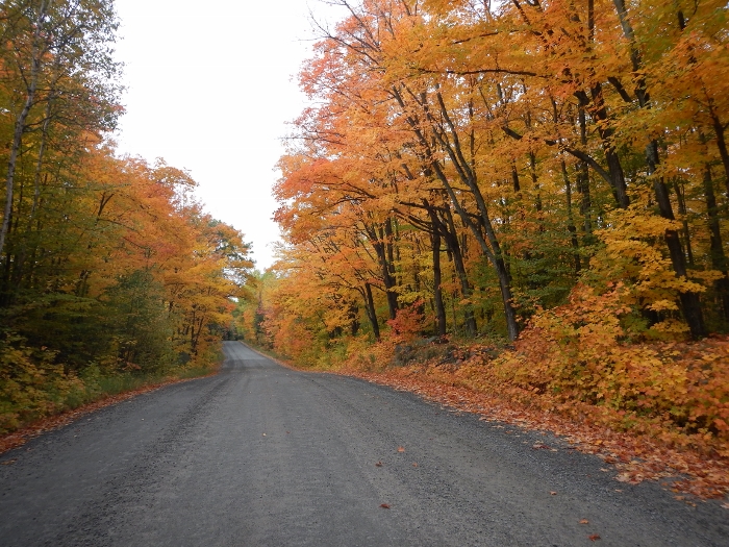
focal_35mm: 28
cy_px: 274
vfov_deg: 49.7
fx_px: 590
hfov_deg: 63.4
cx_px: 364
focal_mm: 5
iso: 125
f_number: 3.9
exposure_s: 1/200
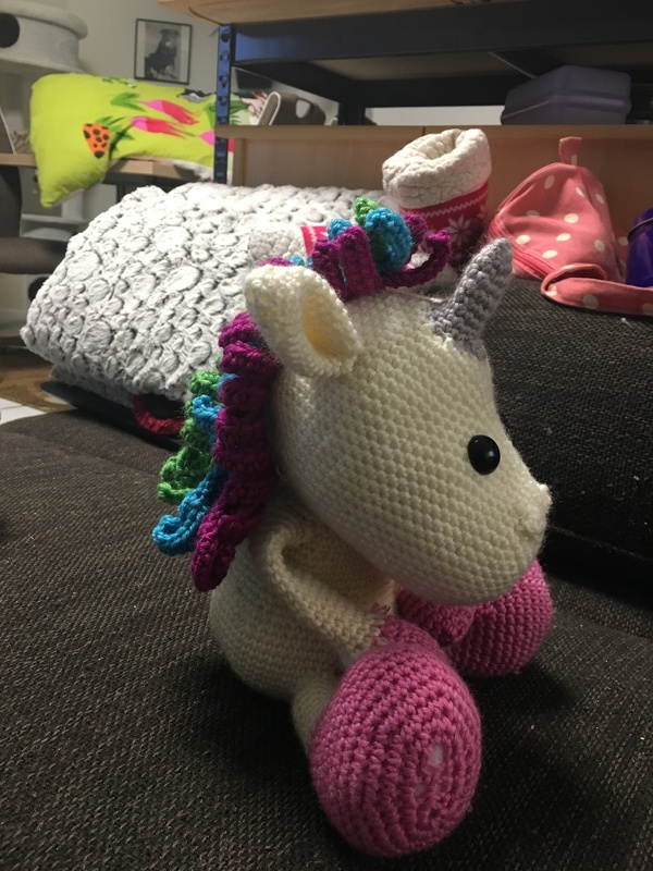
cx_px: 326
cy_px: 436
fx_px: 729
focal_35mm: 29
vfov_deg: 61.7
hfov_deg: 48.2
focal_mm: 4.15
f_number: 2.2
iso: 160
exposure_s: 1/33
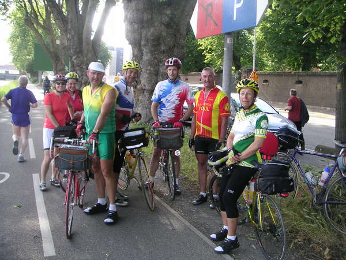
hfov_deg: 49.0
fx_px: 380
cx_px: 173
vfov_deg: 37.7
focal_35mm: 38
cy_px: 130
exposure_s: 1/90
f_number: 2.8
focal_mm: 6
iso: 50
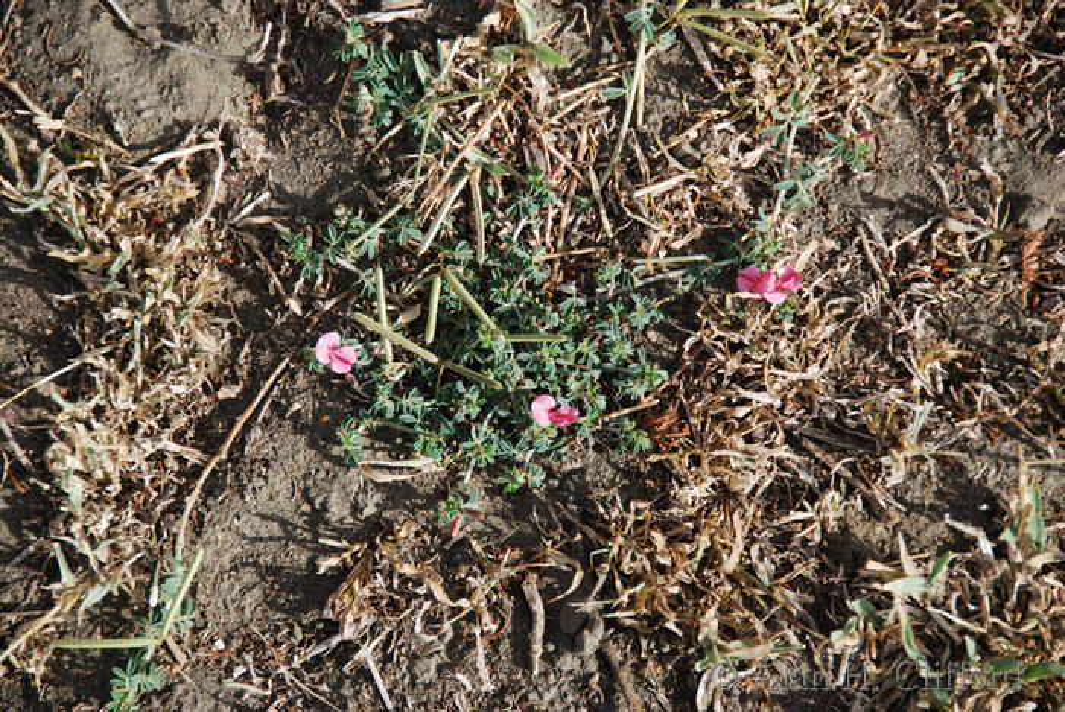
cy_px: 356
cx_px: 532
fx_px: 8882
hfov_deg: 6.9
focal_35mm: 300
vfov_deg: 4.6
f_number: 5.6
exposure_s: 1/160
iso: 100
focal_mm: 200
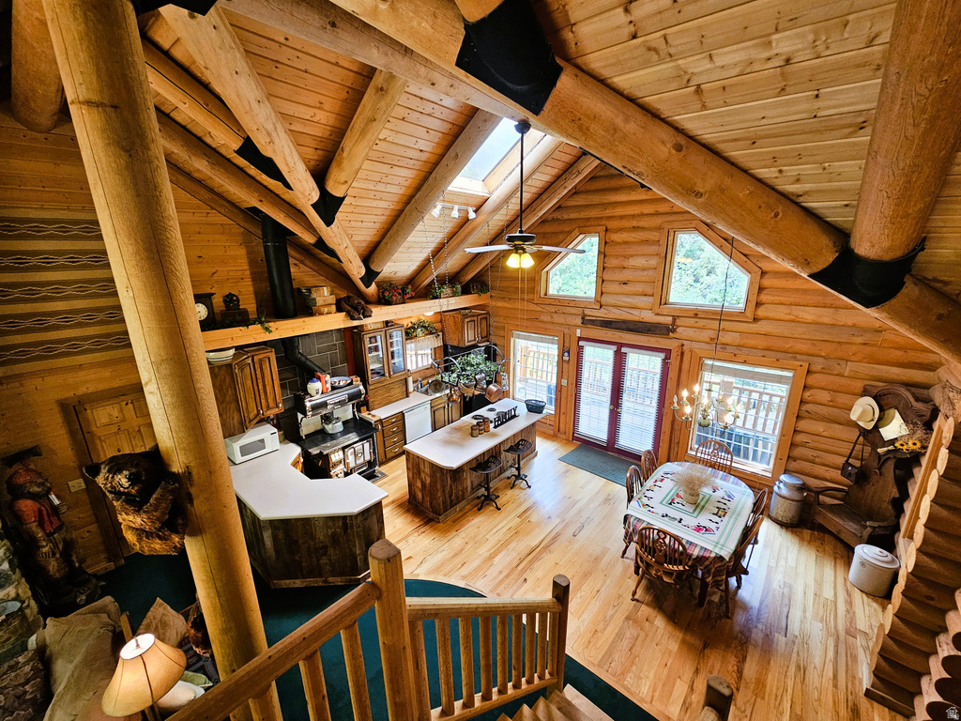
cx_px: 480
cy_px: 360
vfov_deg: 89.9
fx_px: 361
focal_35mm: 13
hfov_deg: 106.2
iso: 160
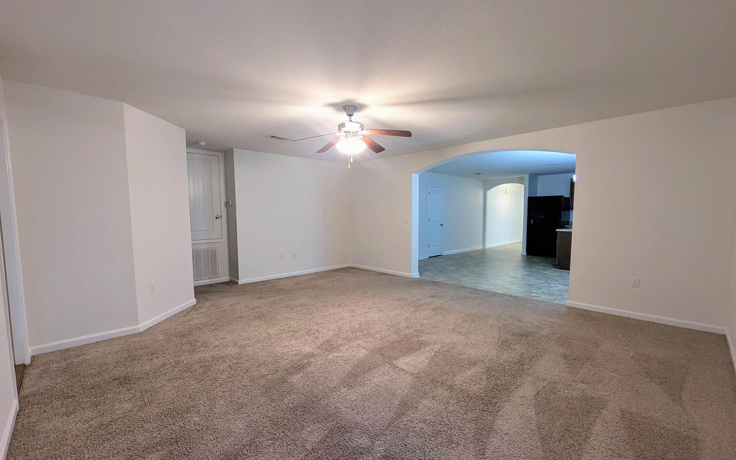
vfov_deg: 78.6
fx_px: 281
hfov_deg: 105.3
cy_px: 233
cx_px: 365
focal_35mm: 14
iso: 121
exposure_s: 1/24
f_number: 2.2
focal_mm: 1.95
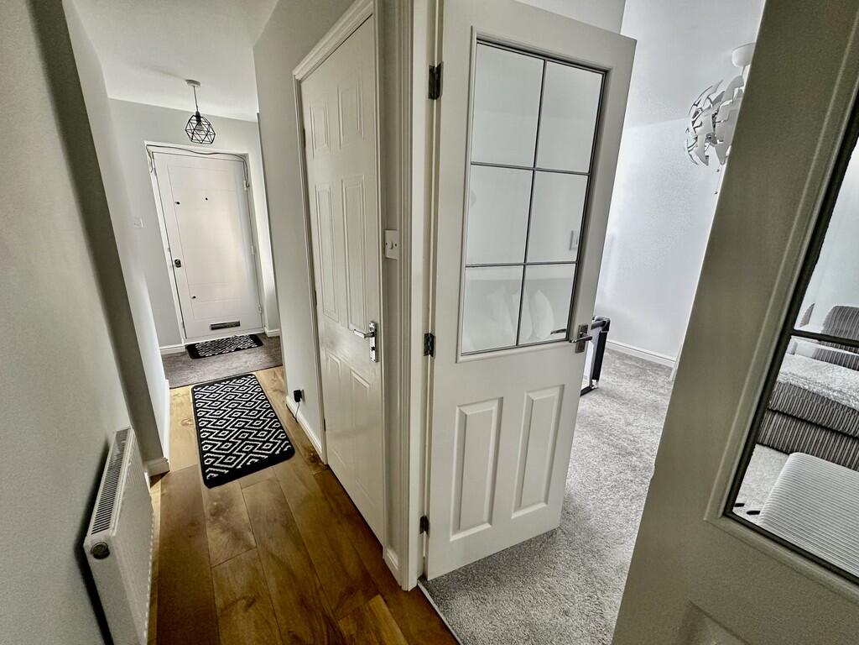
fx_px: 347
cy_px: 322
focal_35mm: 14
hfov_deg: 102.1
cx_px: 430
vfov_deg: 85.7
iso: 320
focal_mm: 2.22
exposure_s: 1/94
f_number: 2.2
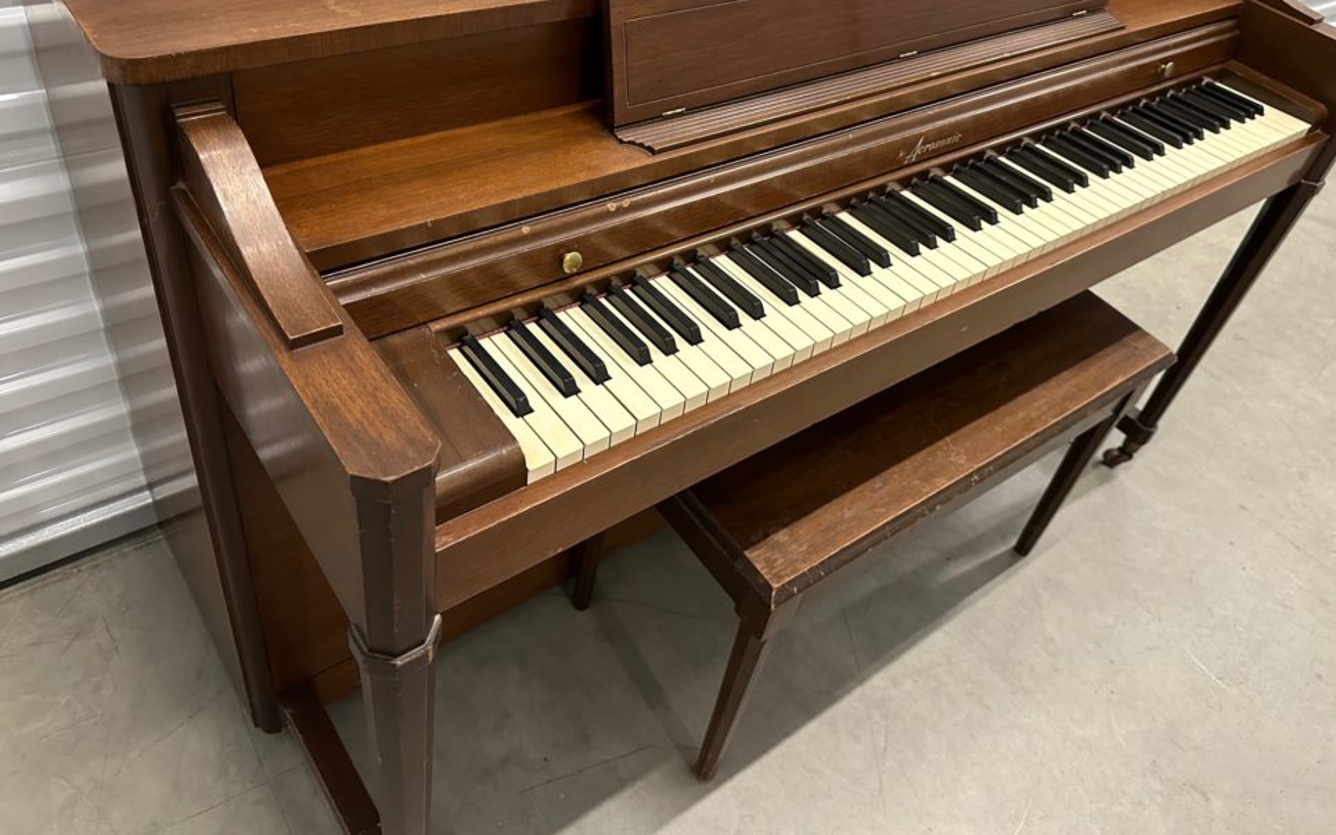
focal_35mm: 27
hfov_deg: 68.4
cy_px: 309
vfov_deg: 45.6
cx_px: 698
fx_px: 983
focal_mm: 6.86
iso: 640
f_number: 1.78
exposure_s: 1/60
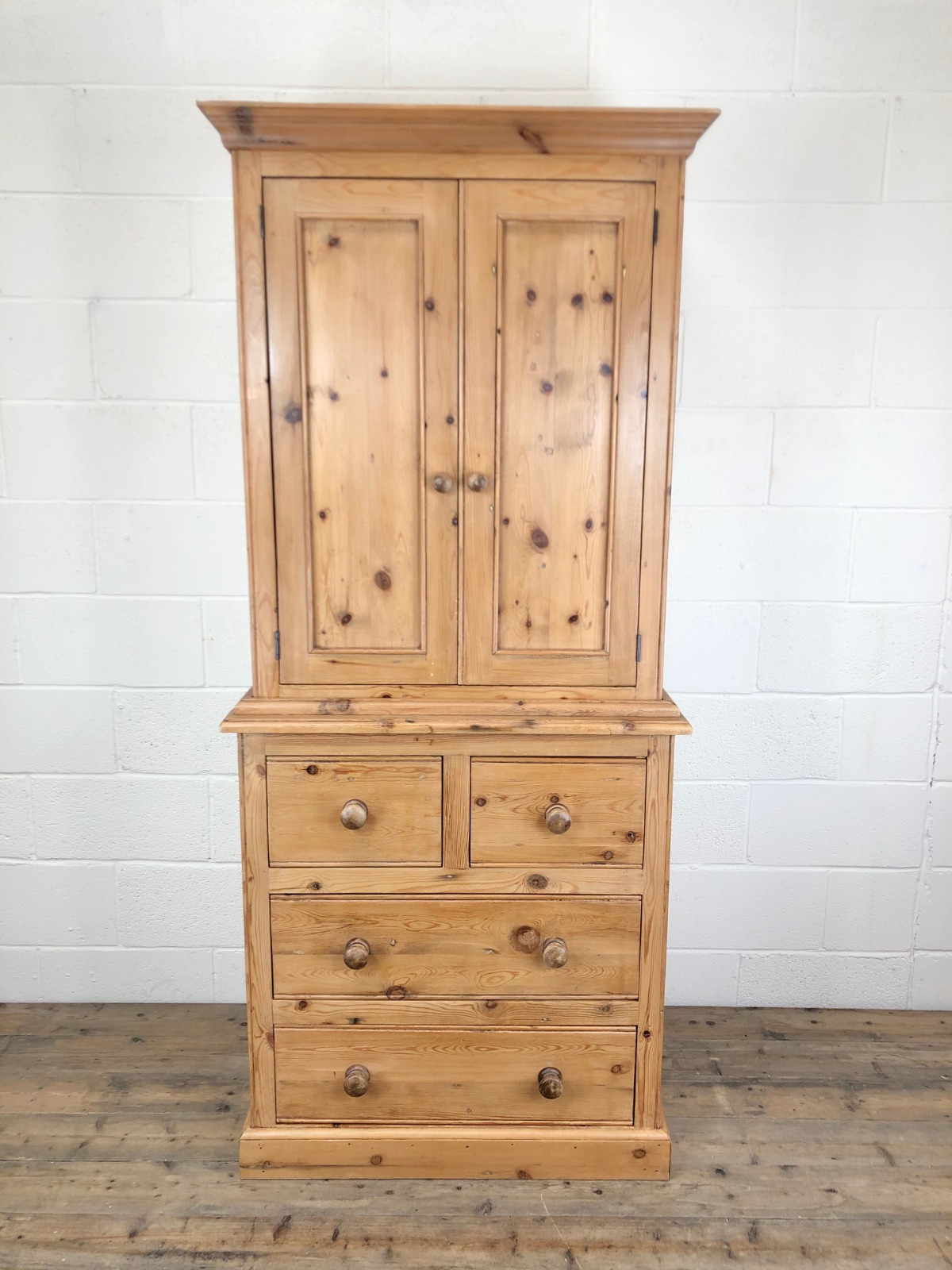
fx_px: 1027
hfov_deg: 49.7
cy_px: 635
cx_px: 476
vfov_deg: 63.4
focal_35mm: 28
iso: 25
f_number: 1.8
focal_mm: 4
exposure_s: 1/33
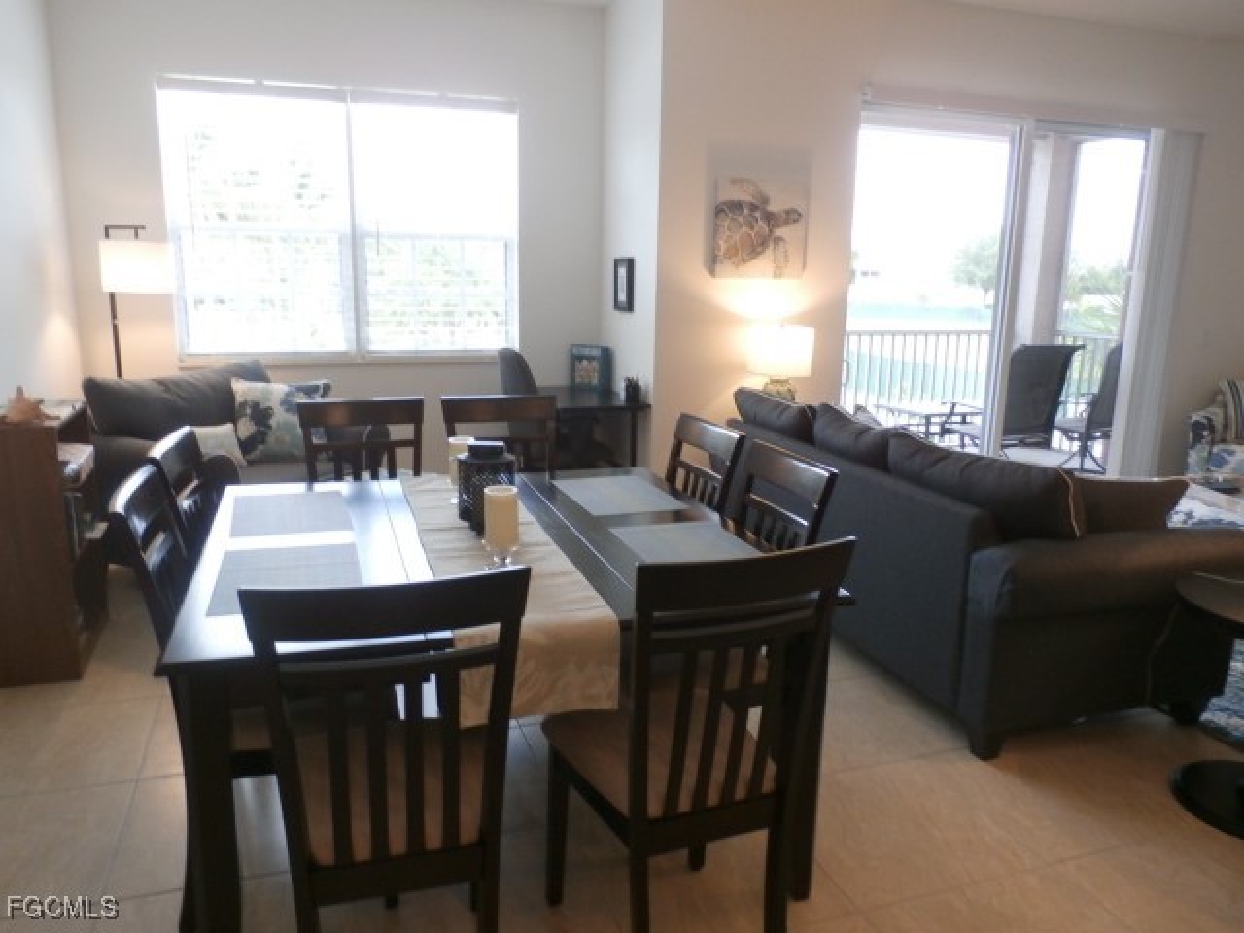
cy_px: 466
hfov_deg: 69.4
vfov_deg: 54.9
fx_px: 898
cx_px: 622
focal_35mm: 25
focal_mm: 4.5
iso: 200
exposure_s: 1/30
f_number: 3
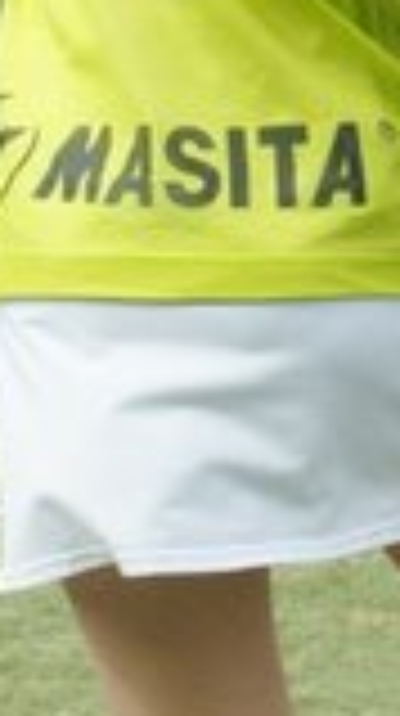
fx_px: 8990
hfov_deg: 2.5
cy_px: 160
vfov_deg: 4.5
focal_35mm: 475
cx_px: 1596
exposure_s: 1/400
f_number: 8
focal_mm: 40
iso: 200
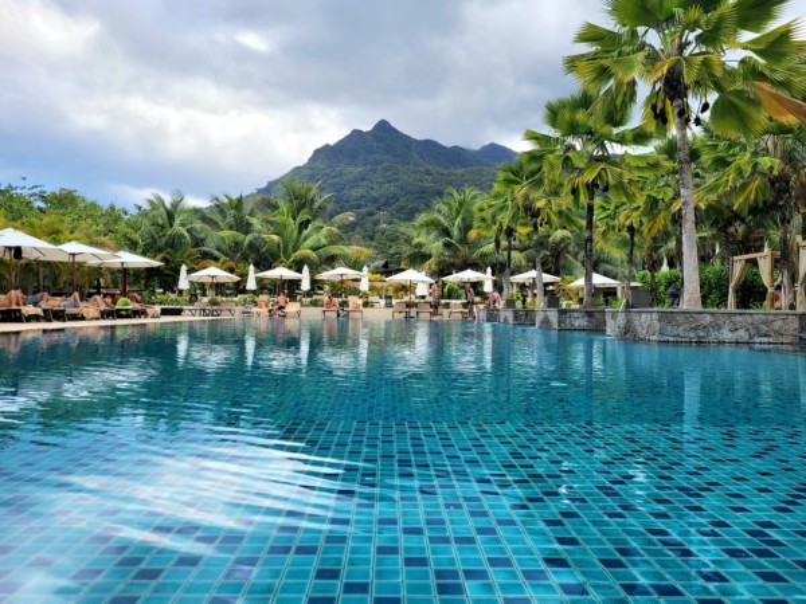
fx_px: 605
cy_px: 302
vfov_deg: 53.1
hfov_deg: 67.3
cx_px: 403
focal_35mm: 26
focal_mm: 5.4
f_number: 1.8
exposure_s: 1/2000
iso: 40
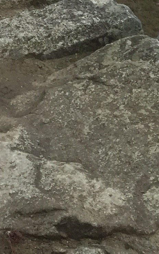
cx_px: -188
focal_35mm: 135
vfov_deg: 13.2
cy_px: -265
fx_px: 935
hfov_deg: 9.0
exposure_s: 1/879
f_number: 2.2
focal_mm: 4.15
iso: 32
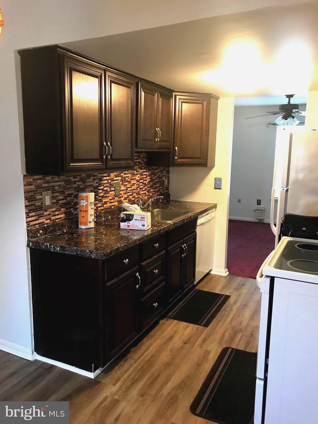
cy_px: 212
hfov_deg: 49.7
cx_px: 159
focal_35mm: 28
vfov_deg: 63.4
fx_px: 343
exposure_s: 1/15
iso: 100
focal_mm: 3.99
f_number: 1.8
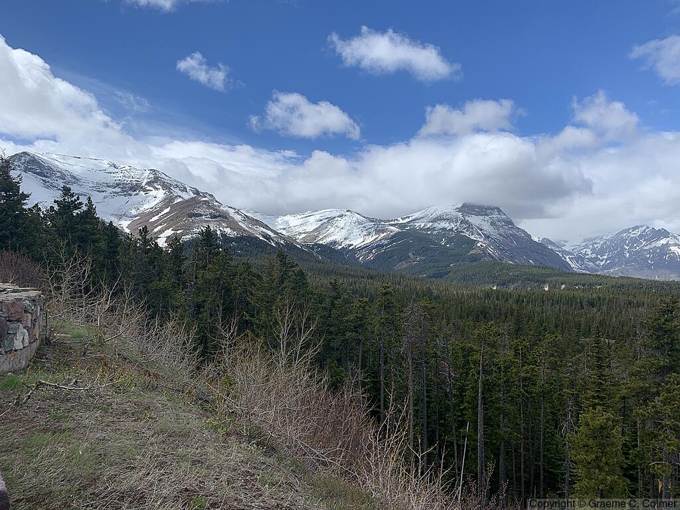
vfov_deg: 53.1
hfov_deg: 67.3
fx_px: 511
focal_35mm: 26
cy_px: 255
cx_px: 340
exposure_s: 1/3788
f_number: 1.8
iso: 25
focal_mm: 4.25
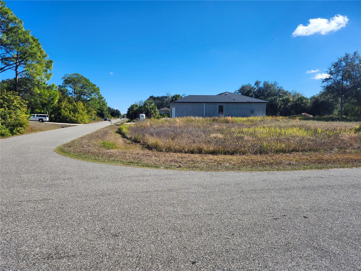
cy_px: 136
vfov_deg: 58.9
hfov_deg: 73.9
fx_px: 240
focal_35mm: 23
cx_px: 180
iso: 25
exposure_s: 1/1529
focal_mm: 5.54
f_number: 1.8
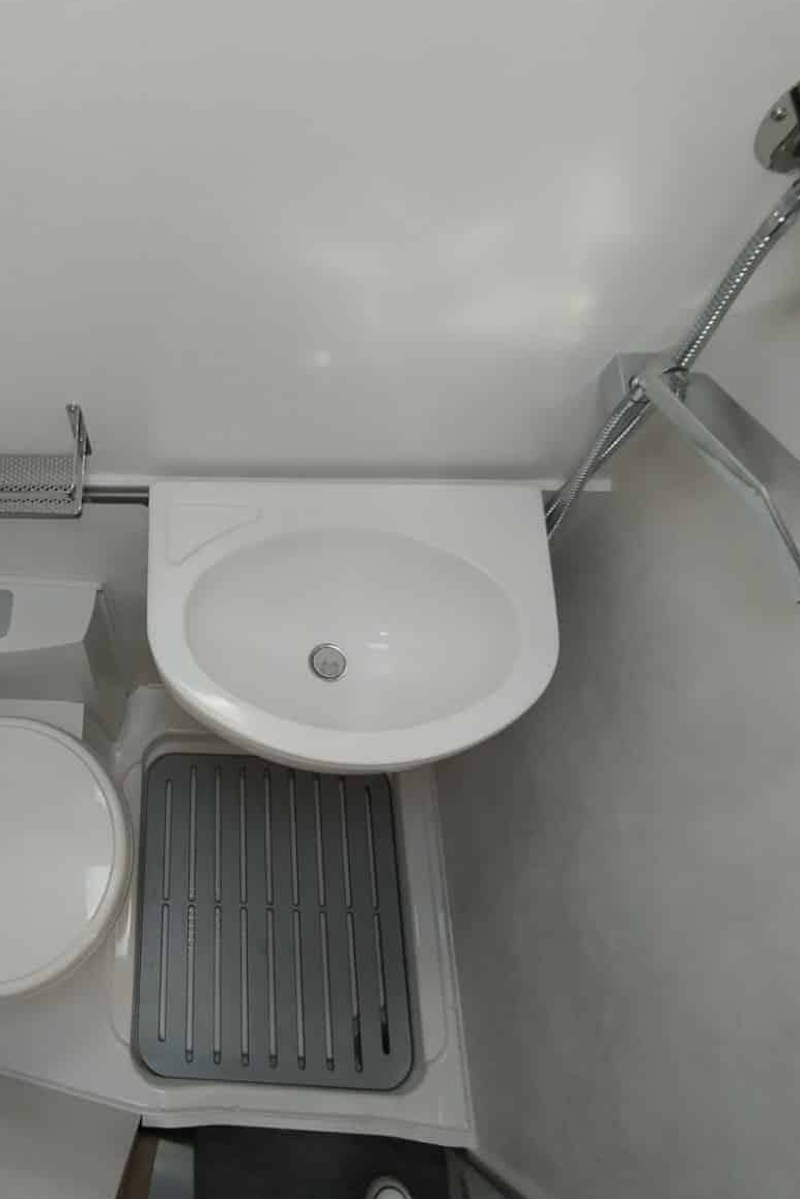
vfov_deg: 76.1
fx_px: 767
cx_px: 148
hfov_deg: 51.3
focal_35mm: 23
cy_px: 582
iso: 100
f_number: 2.2
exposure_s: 1/100
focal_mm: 1.65
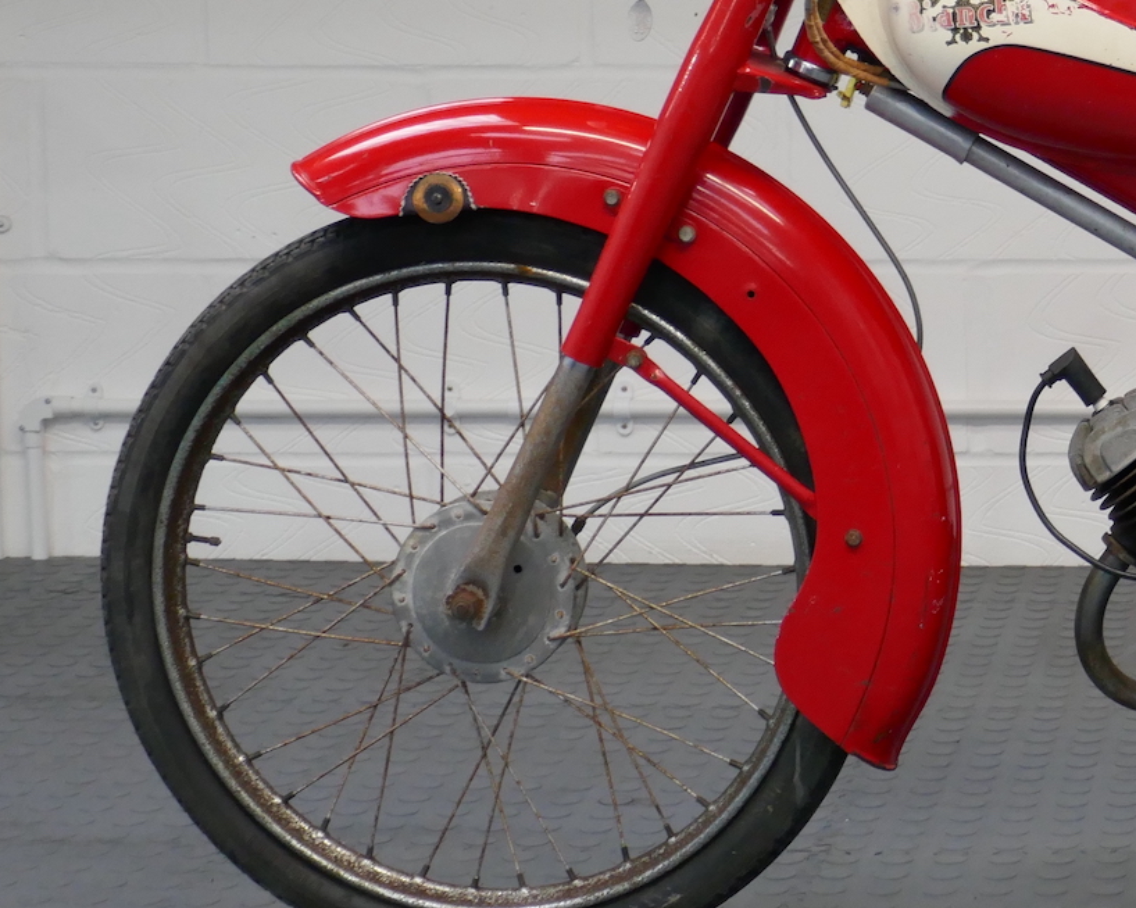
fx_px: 3395
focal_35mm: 101
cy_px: 244
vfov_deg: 15.2
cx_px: 1268
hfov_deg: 18.3
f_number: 3.9
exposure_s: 1/80
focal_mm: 15.9
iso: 800
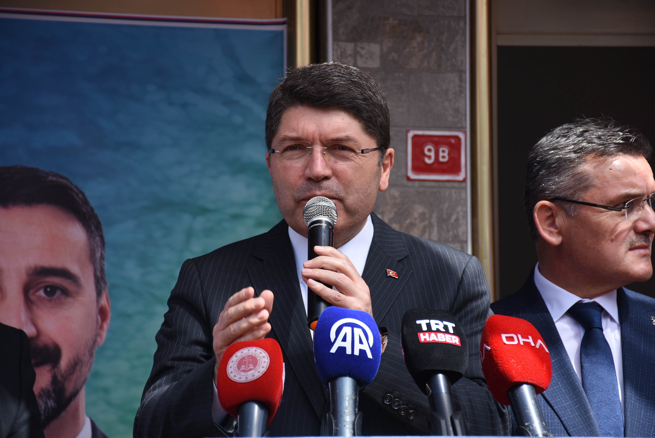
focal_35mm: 150
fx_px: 2731
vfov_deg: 9.2
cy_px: 219
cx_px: 328
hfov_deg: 13.7
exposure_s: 1/500
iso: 250
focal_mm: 100
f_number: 5.6
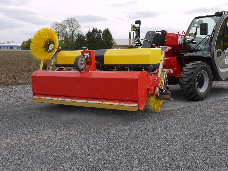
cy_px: 86
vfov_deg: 32.9
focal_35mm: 44
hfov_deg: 42.9
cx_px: 114
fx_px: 290
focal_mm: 22
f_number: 7.1
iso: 100
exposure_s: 1/200
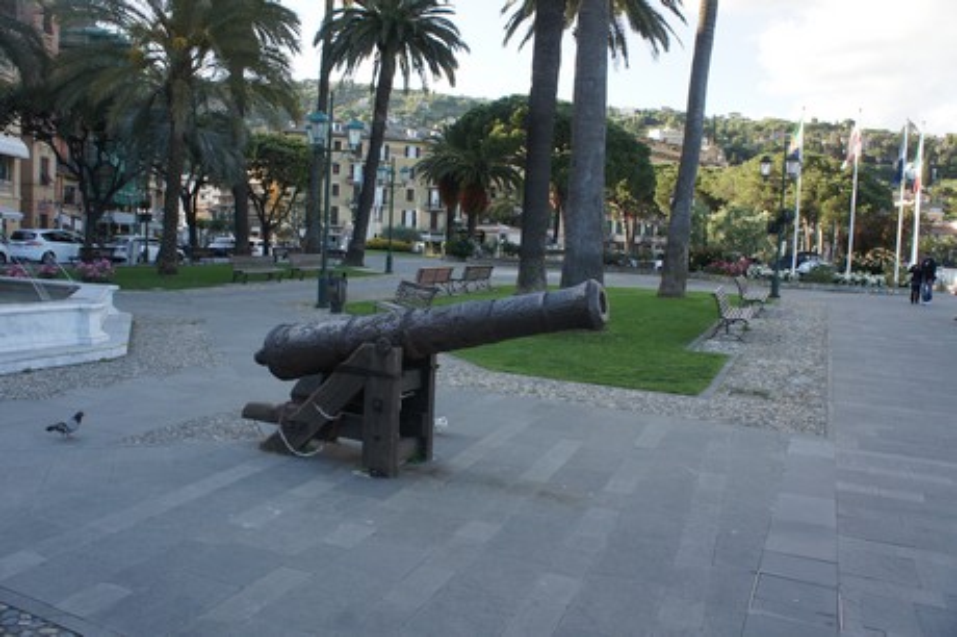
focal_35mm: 27
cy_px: 318
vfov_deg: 47.9
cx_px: 478
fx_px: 717
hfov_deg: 67.4
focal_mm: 18
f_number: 6.3
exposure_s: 1/250
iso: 400
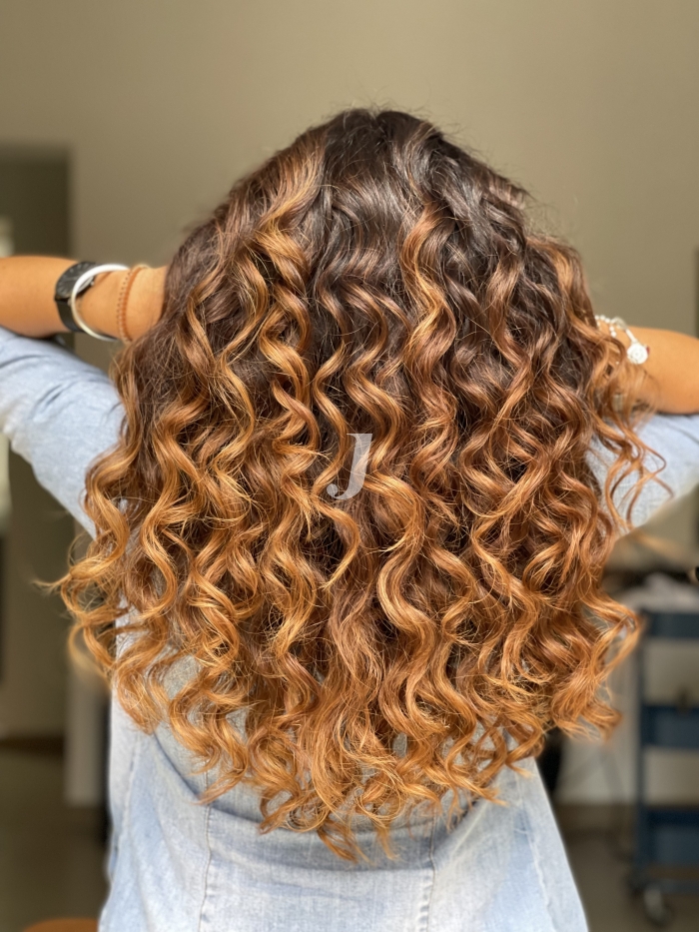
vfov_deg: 30.3
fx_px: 1723
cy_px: 466
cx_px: 350
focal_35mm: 64
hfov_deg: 22.9
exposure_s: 1/121
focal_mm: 7.5
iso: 160
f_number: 2.2
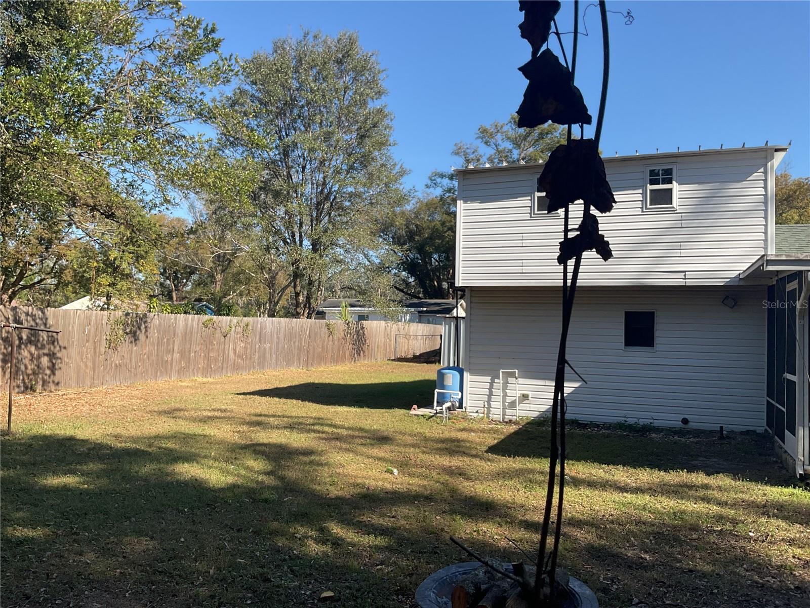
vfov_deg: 48.2
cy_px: 304
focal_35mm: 29
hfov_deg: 61.7
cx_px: 405
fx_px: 679
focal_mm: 3
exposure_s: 1/1076
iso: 16
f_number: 1.8
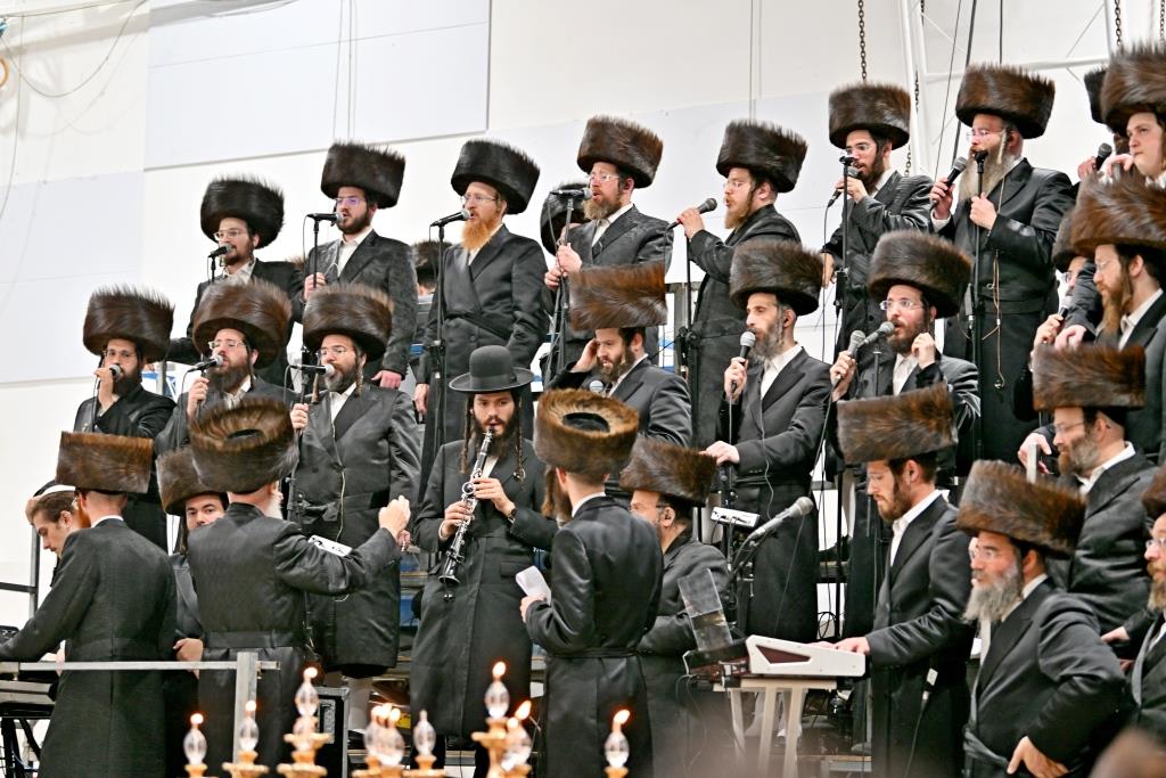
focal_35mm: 95
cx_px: 583
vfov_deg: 14.4
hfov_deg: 21.5
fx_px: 3077
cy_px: 389
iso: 400
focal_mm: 95
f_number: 2.8
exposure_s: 1/125
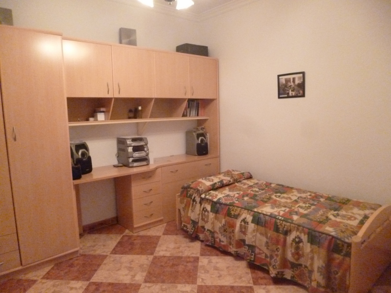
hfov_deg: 71.6
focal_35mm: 24
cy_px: 146
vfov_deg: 56.8
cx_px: 196
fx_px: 271
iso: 800
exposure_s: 1/20
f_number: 2.5
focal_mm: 4.3
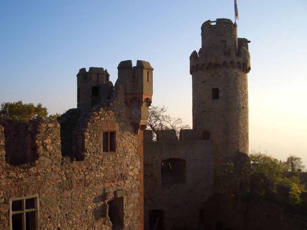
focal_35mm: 35
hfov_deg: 52.6
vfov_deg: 40.7
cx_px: 154
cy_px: 115
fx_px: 310
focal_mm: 5.8
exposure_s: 1/250
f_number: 4.3
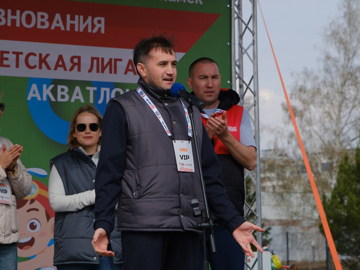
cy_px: 133
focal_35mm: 134
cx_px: 183
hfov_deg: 14.7
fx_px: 1394
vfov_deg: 11.1
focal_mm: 80
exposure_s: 1/1600
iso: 400
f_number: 5.6
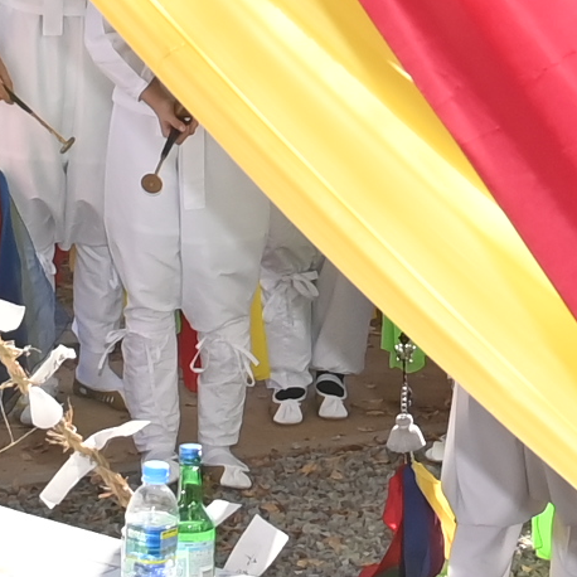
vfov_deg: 9.0
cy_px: -498
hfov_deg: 9.4
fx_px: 3508
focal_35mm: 186
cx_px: 427
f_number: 6.3
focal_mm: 24
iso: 640
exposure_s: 1/1000
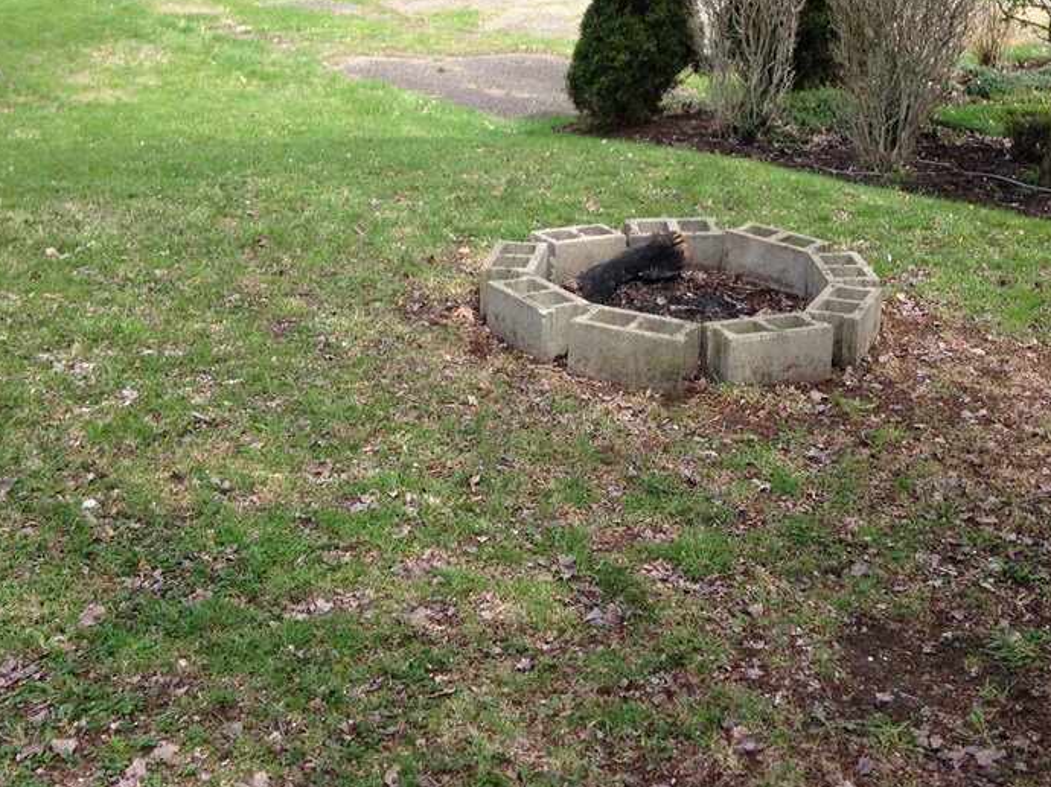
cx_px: 625
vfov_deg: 29.4
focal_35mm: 49
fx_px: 1487
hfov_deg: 38.8
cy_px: 259
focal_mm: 4.12
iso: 50
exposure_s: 1/547
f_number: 2.4
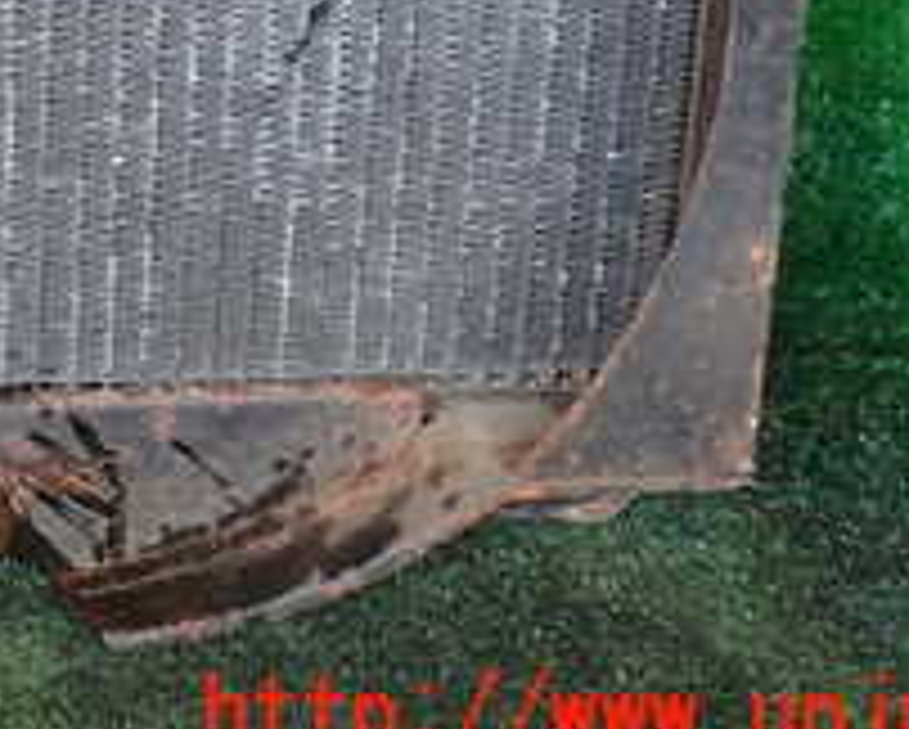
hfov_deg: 20.7
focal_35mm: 87
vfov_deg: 16.6
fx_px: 2343
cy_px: -238
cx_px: -130
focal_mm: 5.4
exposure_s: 1/40
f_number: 2.3
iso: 200
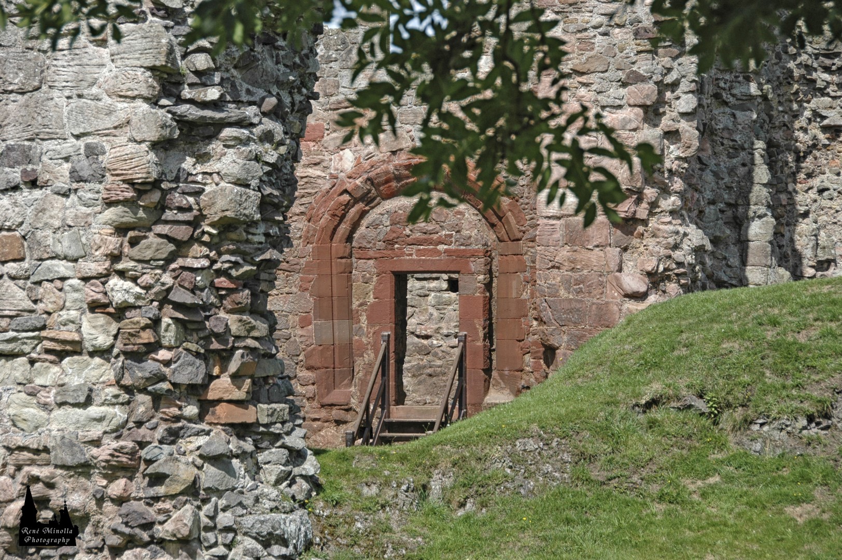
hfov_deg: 14.4
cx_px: 421
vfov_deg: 9.6
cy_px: 280
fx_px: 3330
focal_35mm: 142
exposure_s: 1/800
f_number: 7.1
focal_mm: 95
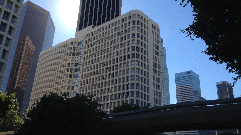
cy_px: 57
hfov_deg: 51.6
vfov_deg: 30.4
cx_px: 119
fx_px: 249
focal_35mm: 39
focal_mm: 4.28
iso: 50
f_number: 2.4
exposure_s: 1/1175
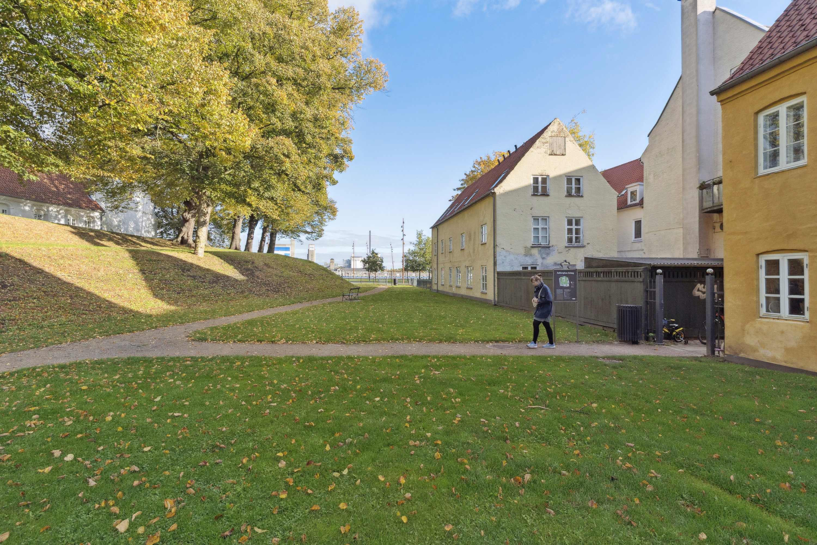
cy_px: 272
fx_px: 460
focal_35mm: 20
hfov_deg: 83.3
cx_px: 408
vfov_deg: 61.3
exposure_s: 1/320
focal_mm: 13.5
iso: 200
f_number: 8
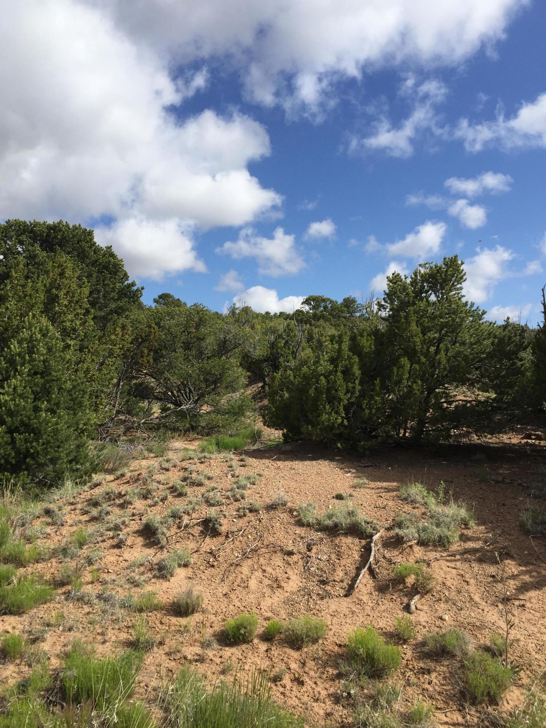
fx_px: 610
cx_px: 273
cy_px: 364
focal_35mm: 29
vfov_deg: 61.7
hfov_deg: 48.2
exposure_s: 1/2639
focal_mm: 4.15
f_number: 2.2
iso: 32
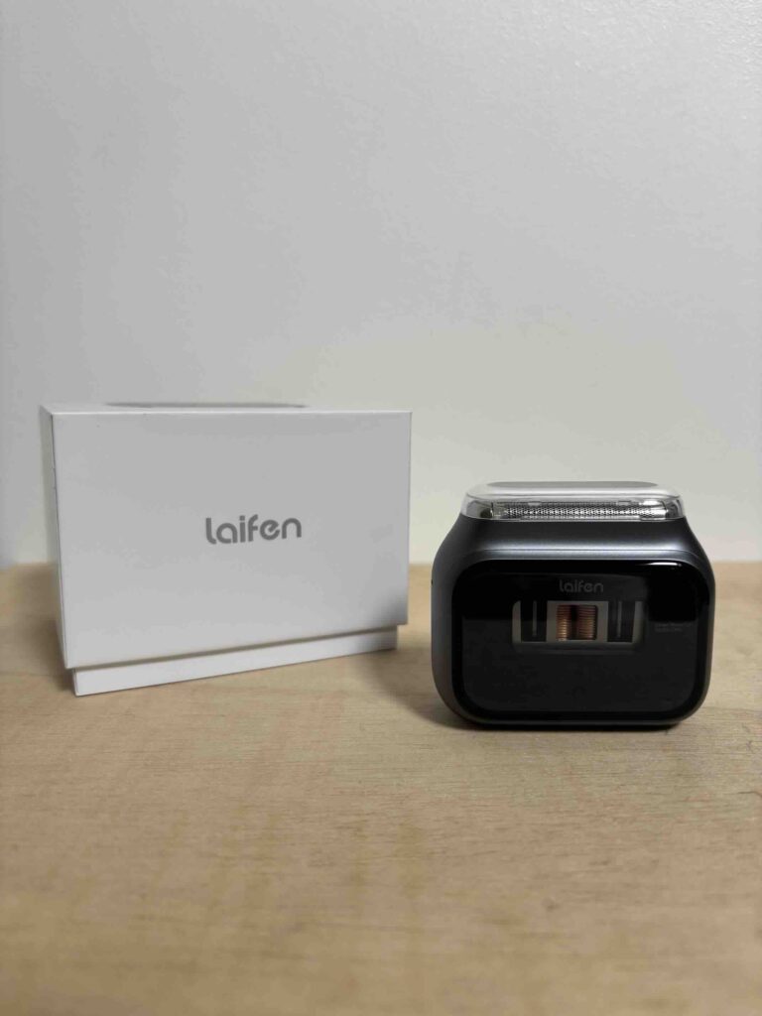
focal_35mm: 26
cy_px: 508
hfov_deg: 53.1
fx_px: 763
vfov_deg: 67.3
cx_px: 381
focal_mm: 5.96
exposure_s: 1/121
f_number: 1.6
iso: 64
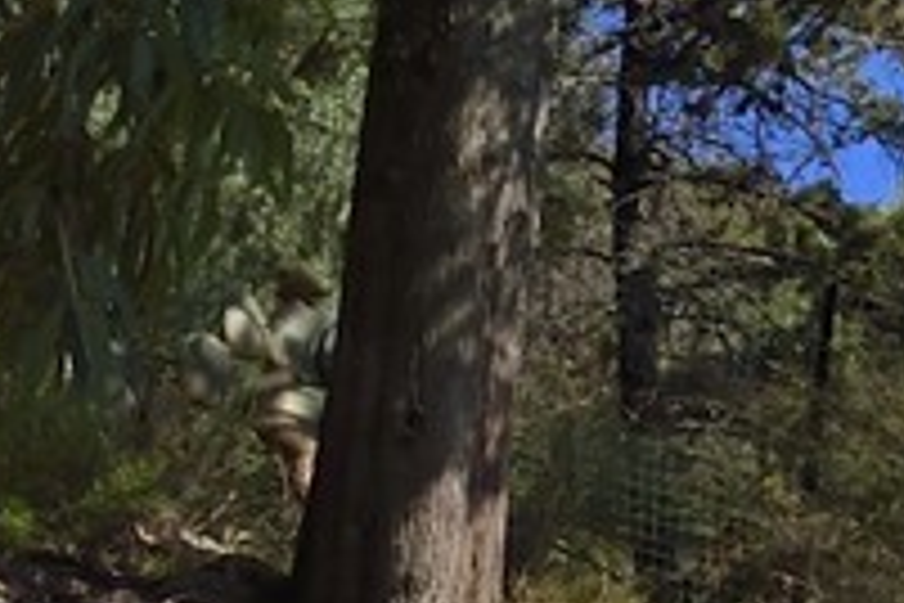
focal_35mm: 191
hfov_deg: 8.1
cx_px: 3247
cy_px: 781
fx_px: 4796
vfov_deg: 7.1
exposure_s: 1/250
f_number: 11
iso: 200
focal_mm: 24
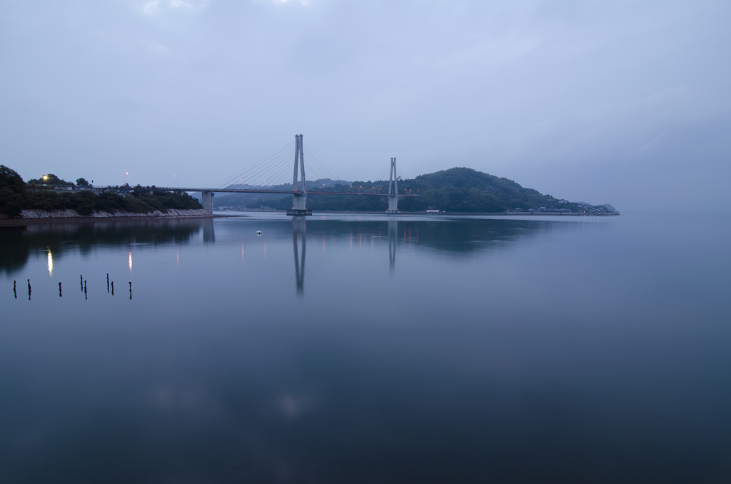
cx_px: 366
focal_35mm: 18
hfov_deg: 90.1
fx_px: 365
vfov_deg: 67.1
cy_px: 242
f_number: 9
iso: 100
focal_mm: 12
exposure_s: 4
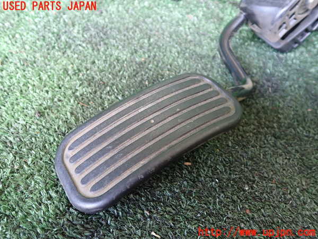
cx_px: 159
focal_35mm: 30
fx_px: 276
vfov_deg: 46.8
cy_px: 120
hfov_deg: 60.0
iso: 640
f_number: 2.3
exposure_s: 1/30
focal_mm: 5.4
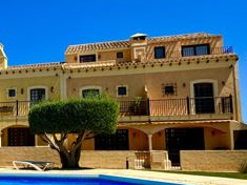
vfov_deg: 34.1
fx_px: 300
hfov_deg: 40.3
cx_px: 10
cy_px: 121
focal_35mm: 42
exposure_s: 1/2304
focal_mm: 2.22
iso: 40
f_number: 2.2
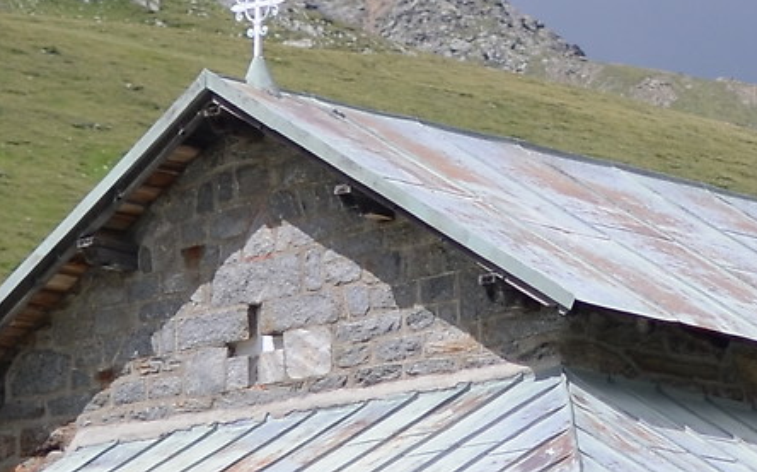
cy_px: 509
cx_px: 1139
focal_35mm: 289
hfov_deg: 7.2
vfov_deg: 4.5
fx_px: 5954
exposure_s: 1/2500
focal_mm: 35
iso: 200
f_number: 2.2
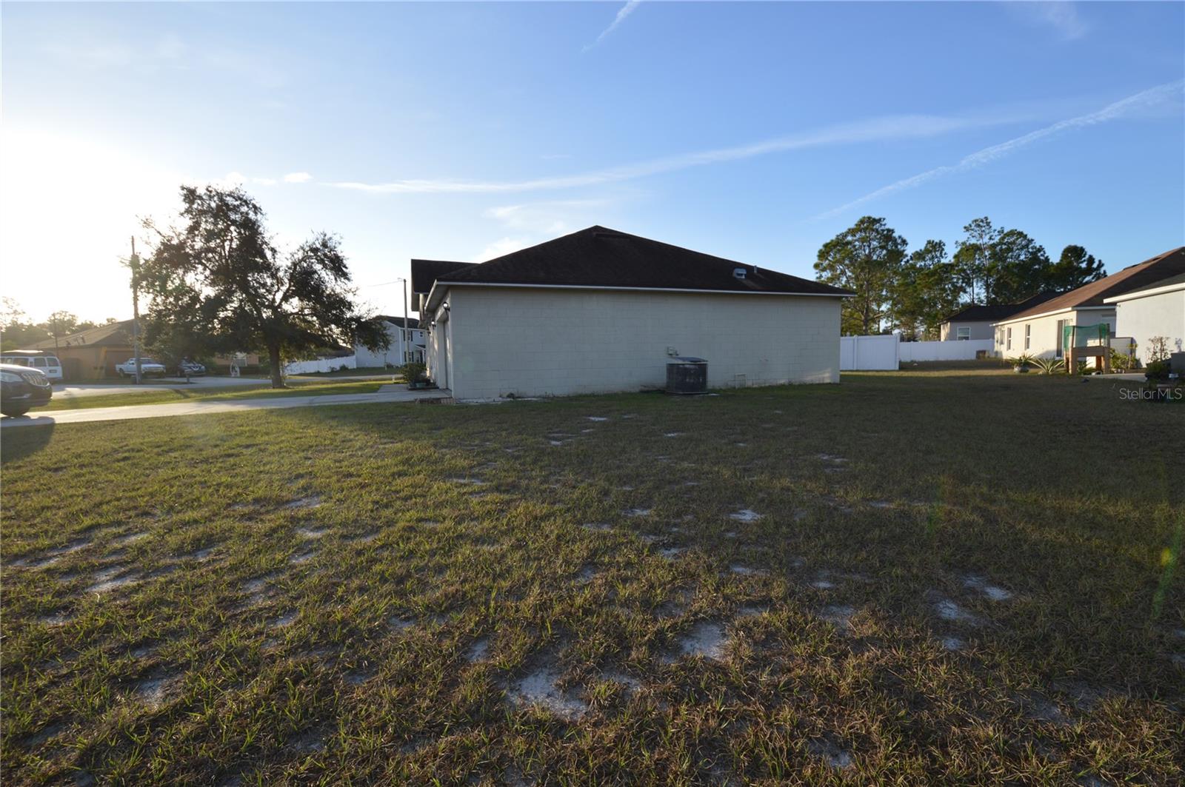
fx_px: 493
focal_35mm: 15
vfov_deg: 77.2
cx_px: 592
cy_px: 394
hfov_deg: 100.5
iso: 100
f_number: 6.3
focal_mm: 10
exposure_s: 1/160
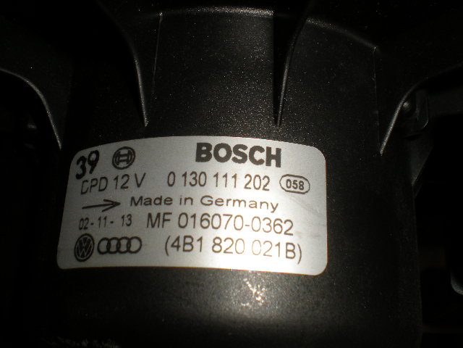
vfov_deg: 37.7
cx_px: 232
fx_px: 508
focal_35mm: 38
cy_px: 174
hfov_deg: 49.0
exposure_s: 1/60
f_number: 4.6
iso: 64
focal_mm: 6.3
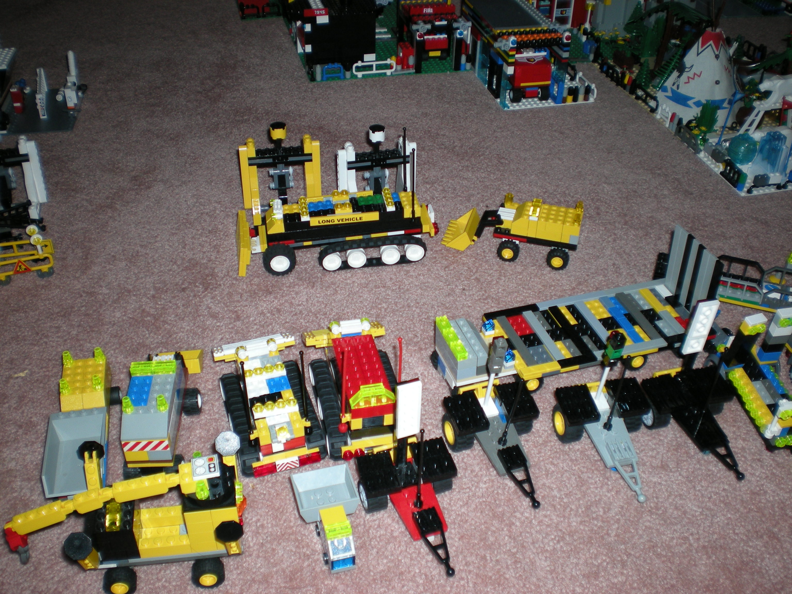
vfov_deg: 37.7
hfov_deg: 49.0
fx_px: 869
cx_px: 396
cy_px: 297
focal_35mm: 38
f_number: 3.1
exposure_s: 1/60
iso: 64
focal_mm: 6.3
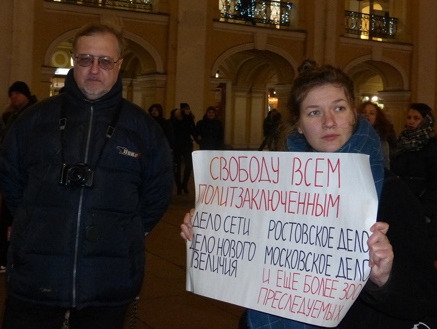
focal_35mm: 37
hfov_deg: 50.1
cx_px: 218
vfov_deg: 38.8
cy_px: 164
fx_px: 468
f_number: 3.1
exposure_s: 1/60
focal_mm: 6.5
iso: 800
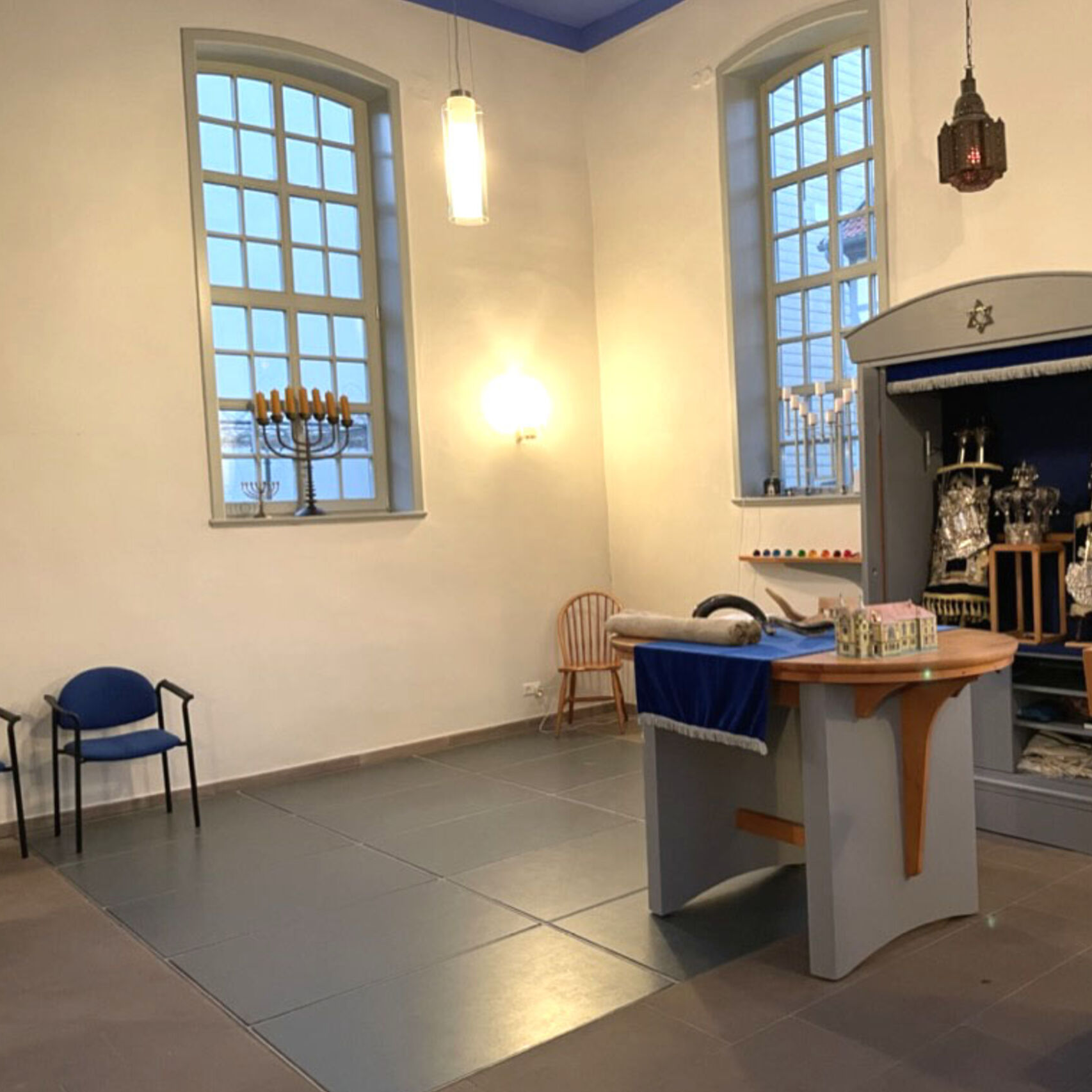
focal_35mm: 31
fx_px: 1106
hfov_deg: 51.8
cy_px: 551
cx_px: 707
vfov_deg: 52.5
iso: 320
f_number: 1.6
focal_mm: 4.2
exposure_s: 1/50
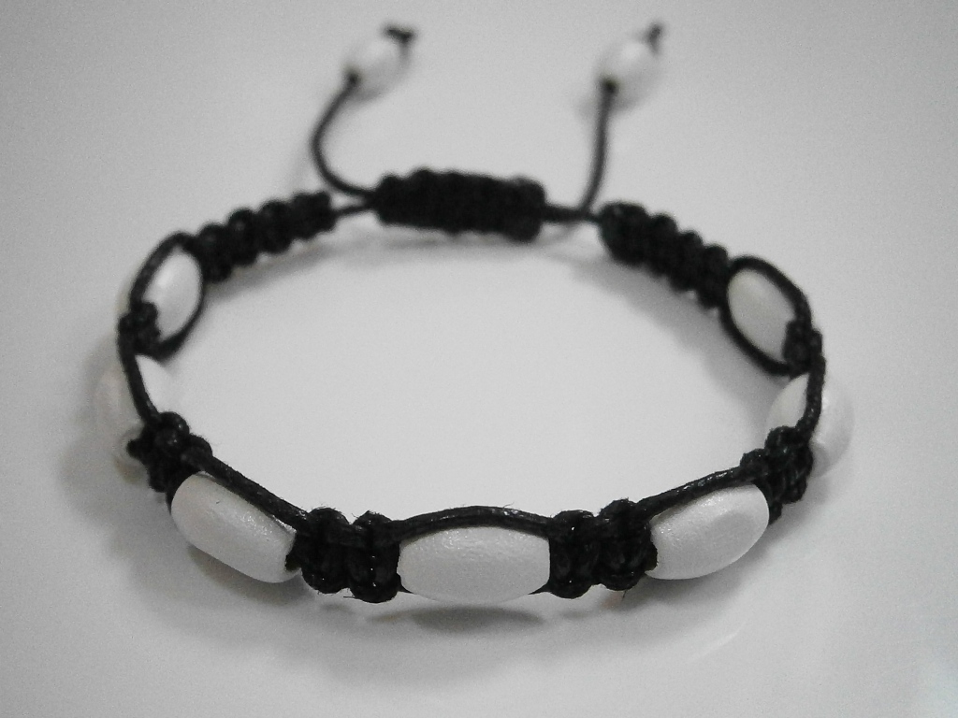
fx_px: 1301
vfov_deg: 30.9
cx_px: 479
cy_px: 359
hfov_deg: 40.4
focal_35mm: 47
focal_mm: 8.3
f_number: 3.4
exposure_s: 1/125
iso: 1250
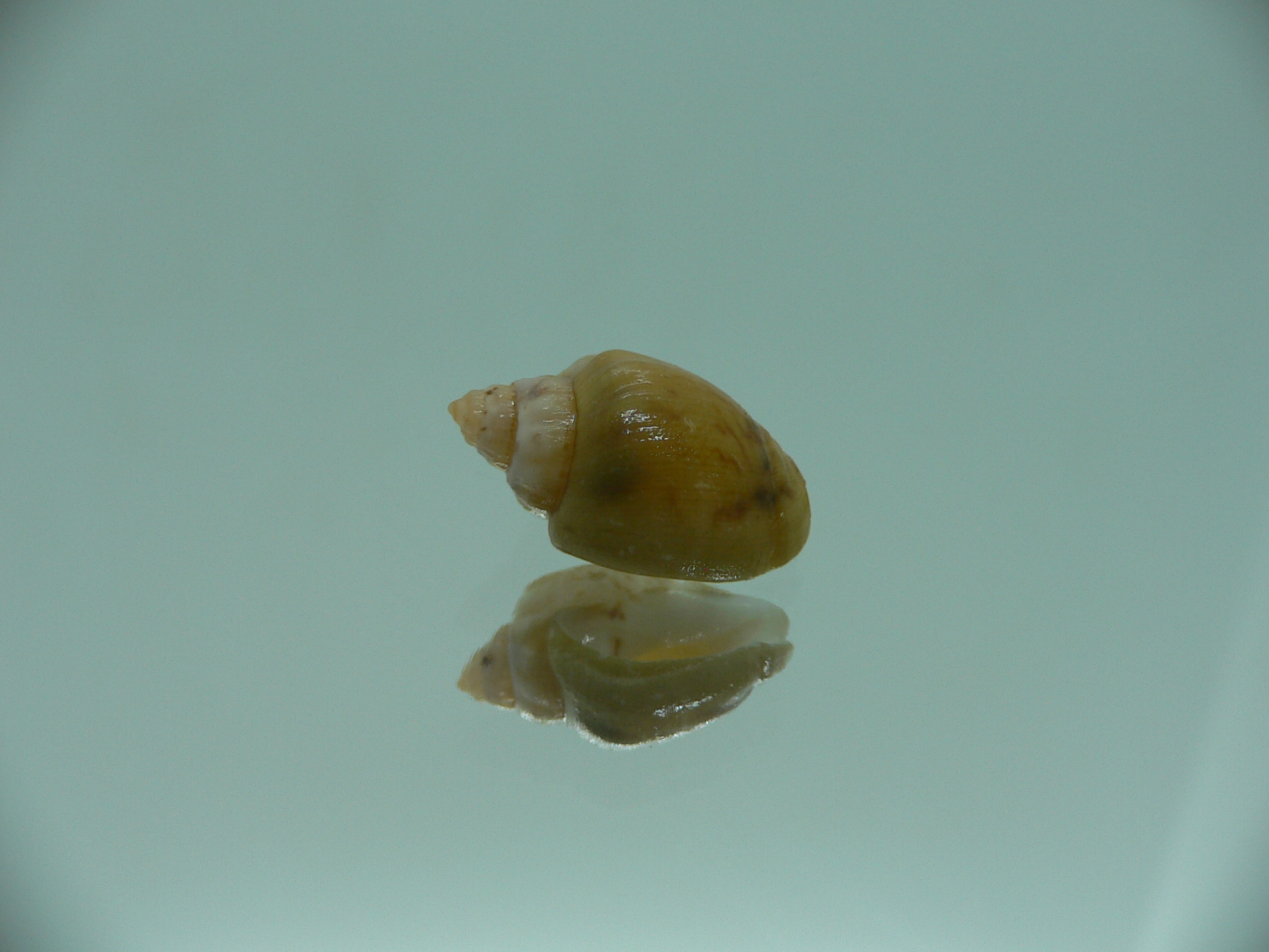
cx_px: 634
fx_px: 1283
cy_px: 476
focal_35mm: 35
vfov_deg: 40.7
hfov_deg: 52.6
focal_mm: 4.6
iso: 80
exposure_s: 1/80
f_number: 2.8
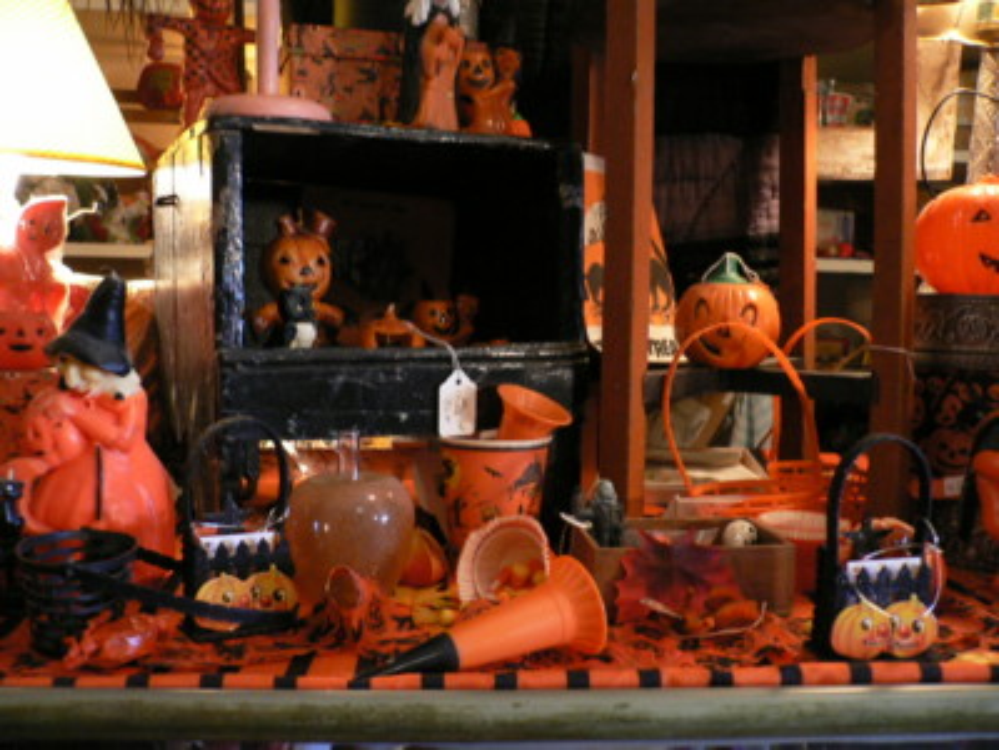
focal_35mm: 35
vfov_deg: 40.7
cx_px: 500
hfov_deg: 52.6
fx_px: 1010
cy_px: 375
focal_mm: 5.8
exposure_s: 1/8
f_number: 2.8
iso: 200
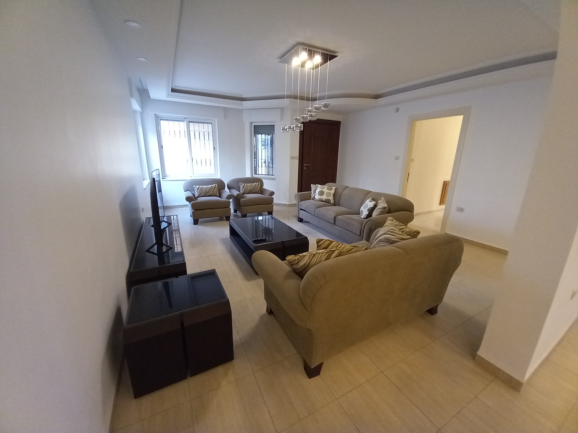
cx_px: 289
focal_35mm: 13
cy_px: 216
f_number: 2.2
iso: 250
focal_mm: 1.13
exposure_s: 1/24
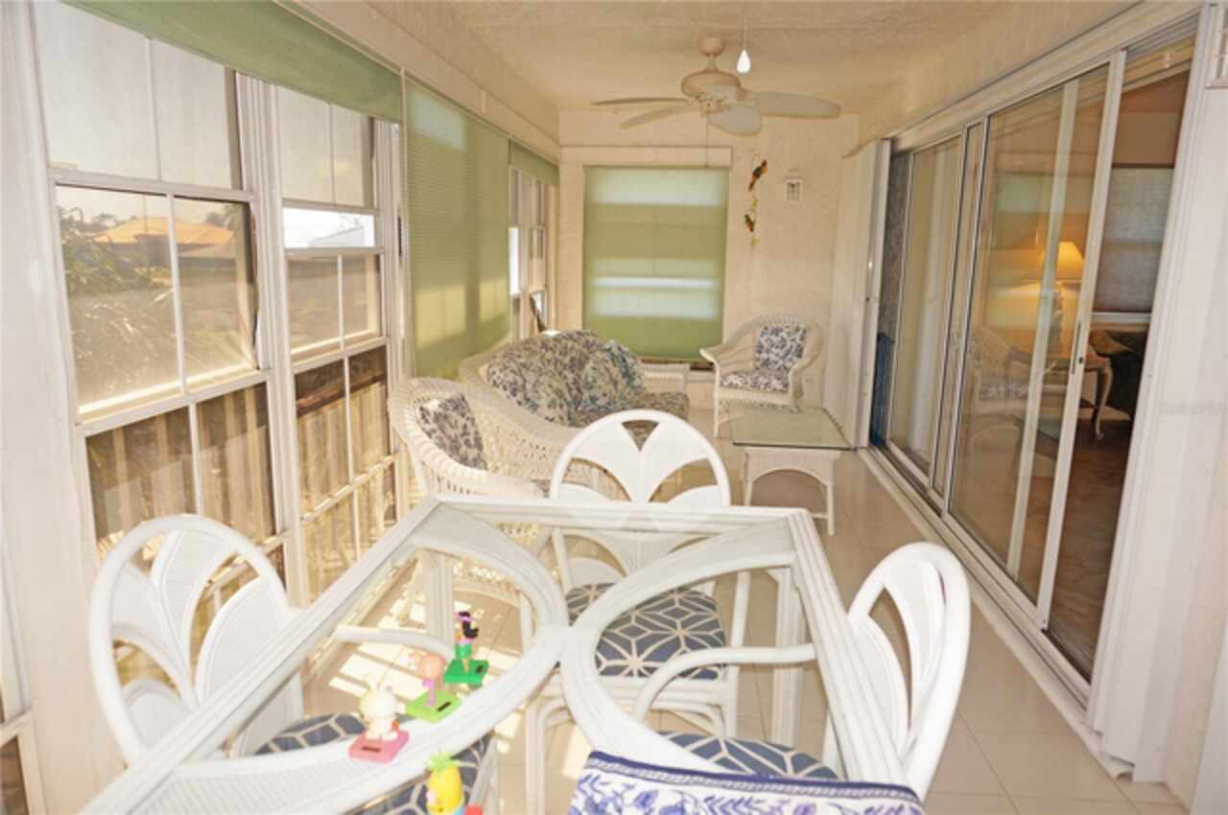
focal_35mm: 24
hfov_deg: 73.8
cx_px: 614
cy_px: 408
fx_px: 818
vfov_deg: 53.0
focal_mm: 16
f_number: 4
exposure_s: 1/160
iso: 160
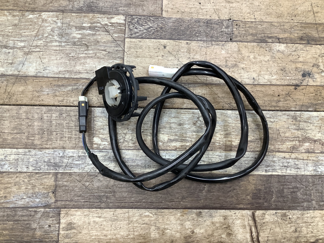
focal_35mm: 31
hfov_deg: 58.3
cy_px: 122
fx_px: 290
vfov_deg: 45.5
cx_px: 162
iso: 125
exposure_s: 1/50
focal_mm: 3.3
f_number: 2.4
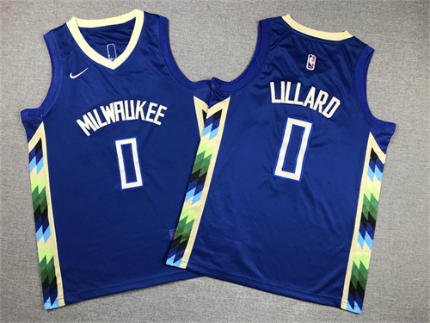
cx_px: 215
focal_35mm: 28
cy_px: 162
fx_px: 348
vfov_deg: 49.7
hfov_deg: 63.4
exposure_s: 1/50
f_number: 1.8
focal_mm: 3.99
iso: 20
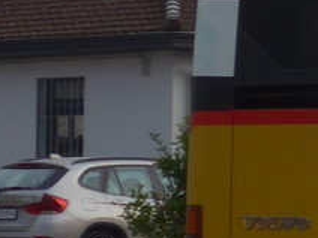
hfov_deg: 6.1
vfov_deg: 4.8
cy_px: -37
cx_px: 798
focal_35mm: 311
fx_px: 2857
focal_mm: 11.3
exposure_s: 1/250
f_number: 3.4
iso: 80
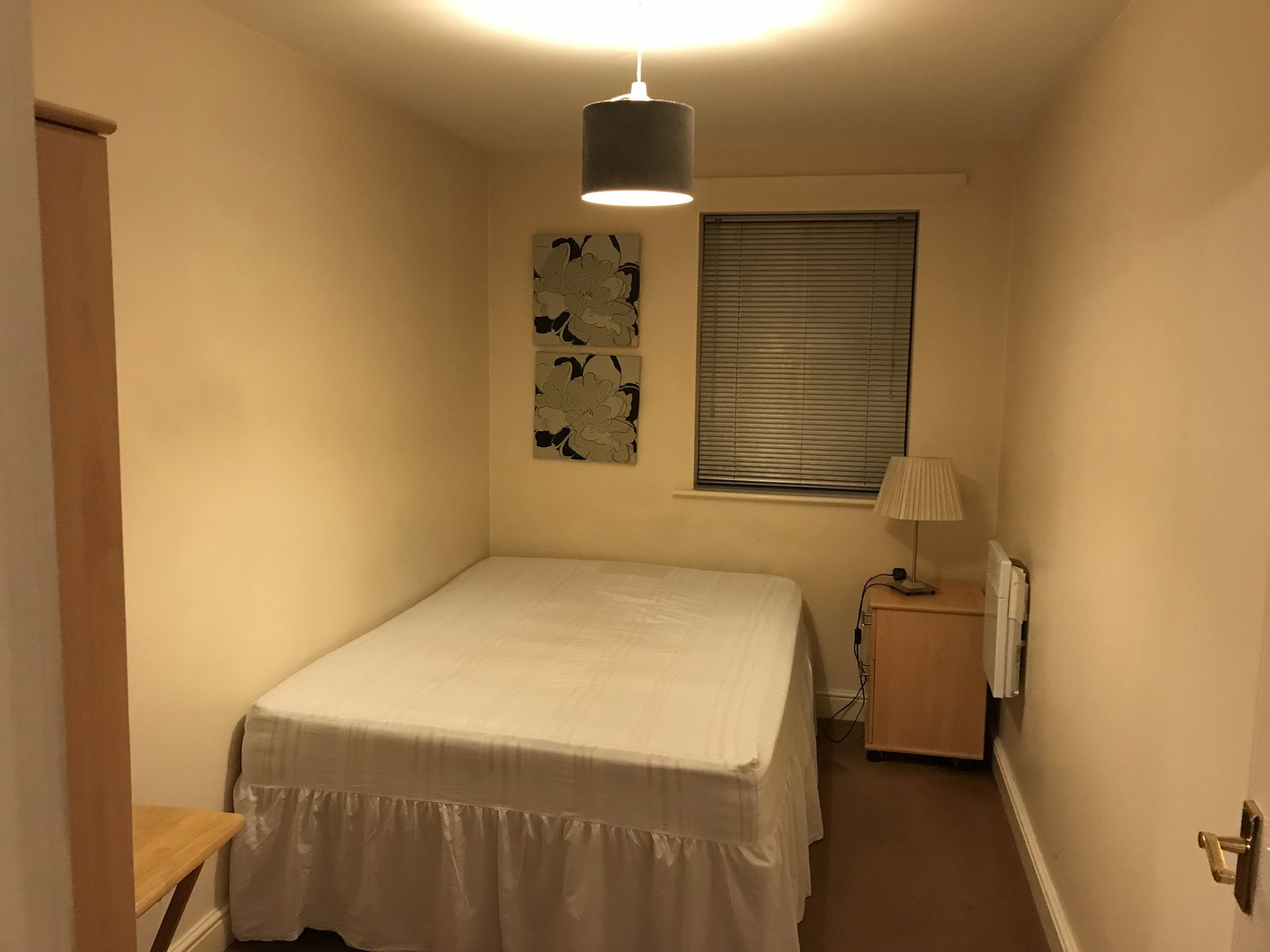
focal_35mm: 28
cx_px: 635
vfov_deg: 49.7
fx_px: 1027
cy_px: 476
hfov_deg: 63.4
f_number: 1.8
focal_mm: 3.99
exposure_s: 1/14
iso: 100
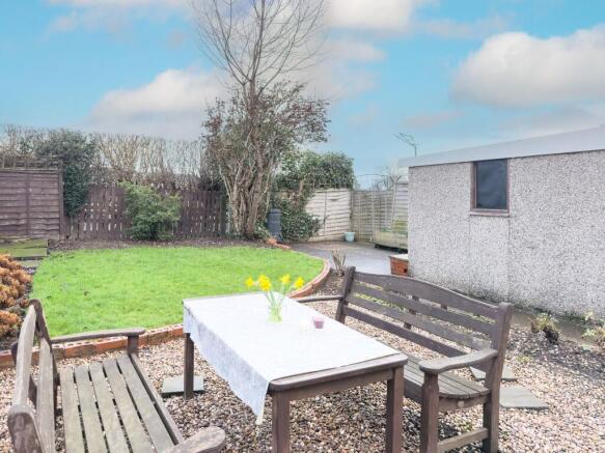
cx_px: 302
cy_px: 226
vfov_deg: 56.8
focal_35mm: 24
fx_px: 419
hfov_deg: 71.6
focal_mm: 6.76
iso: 64
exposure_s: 1/1000
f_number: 1.8
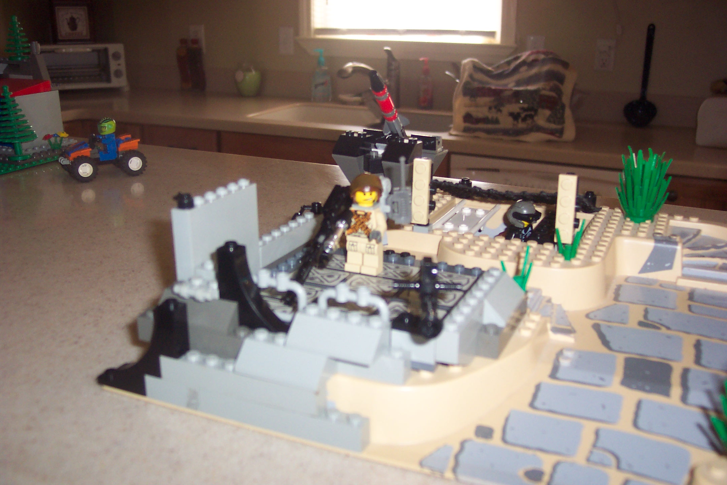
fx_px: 767
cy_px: 242
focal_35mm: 38
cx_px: 364
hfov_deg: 50.7
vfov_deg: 35.1
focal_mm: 8
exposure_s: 1/30
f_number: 2.8
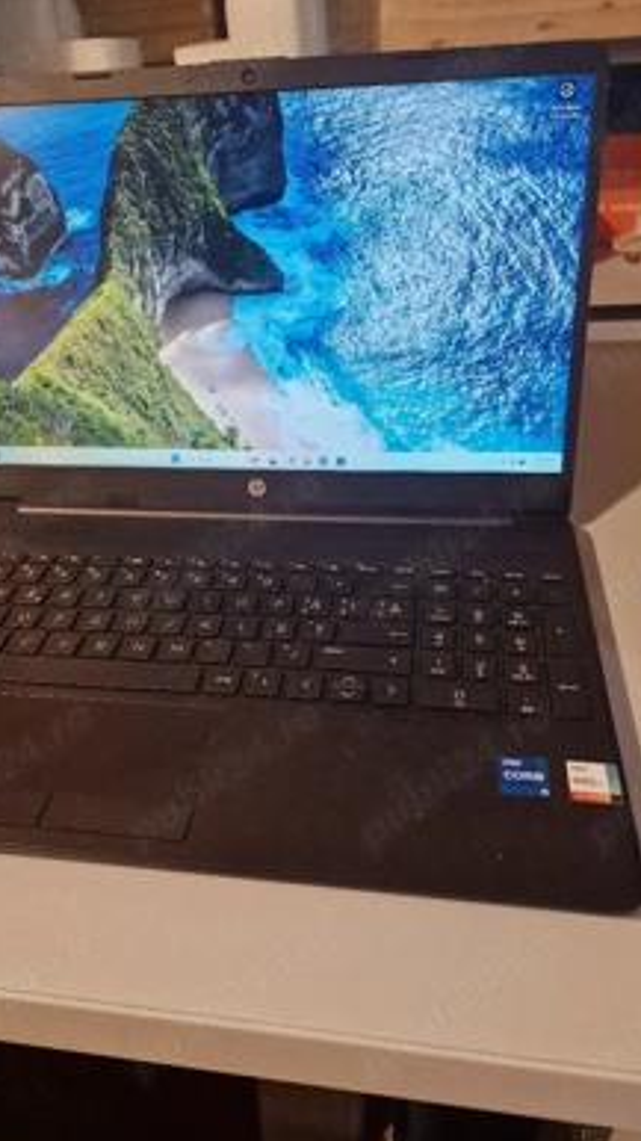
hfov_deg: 44.3
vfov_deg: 71.9
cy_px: 579
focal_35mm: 26
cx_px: 284
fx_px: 786
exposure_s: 1/100
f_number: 1.8
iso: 640
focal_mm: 6.4
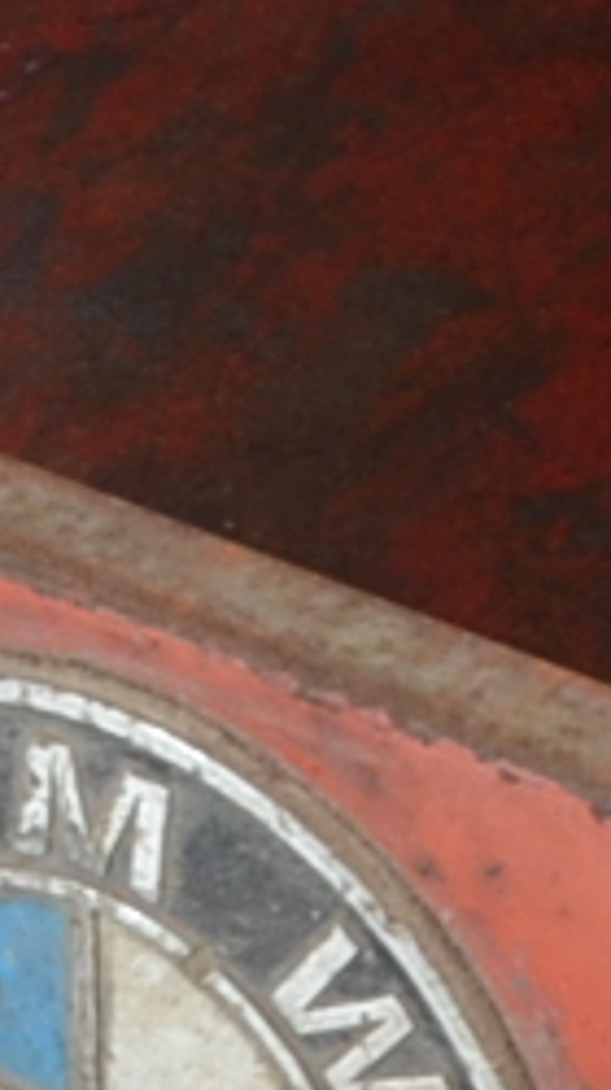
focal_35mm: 696
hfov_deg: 1.7
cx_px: -22
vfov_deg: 3.1
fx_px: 20119
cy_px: 1081
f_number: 9
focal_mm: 45
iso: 320
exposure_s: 1/100
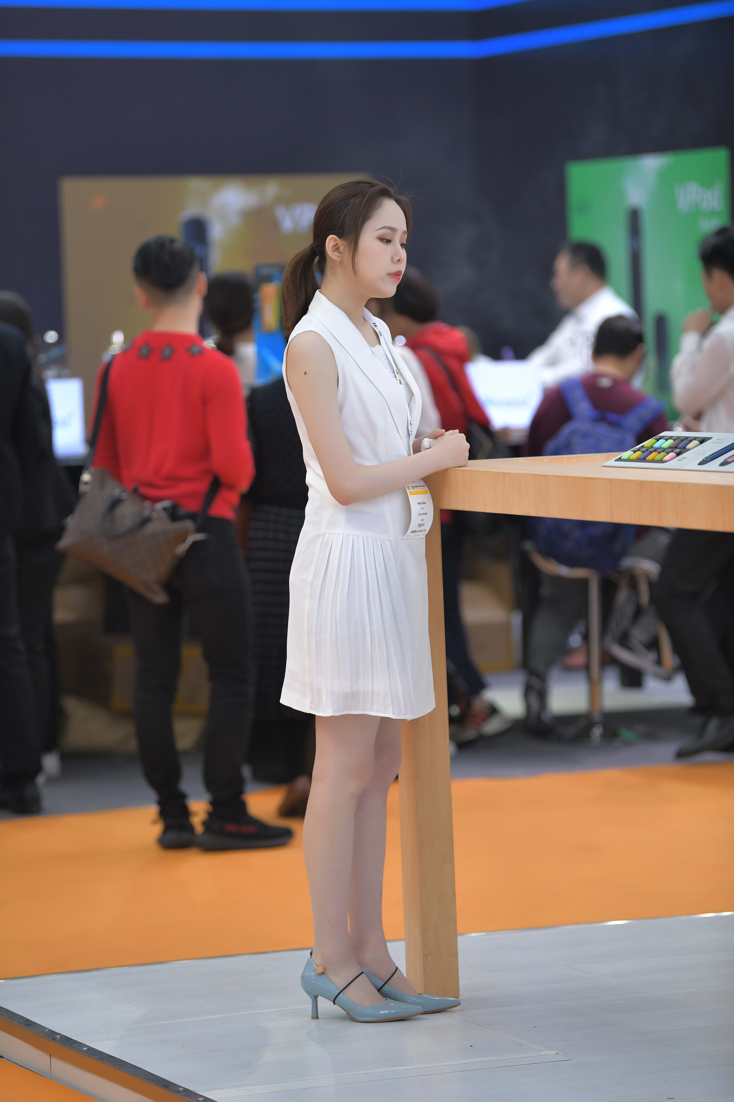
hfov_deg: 9.8
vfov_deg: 14.7
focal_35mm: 140
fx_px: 4281
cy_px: 551
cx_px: 367
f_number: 2.8
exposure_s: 1/200
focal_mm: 140
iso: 720
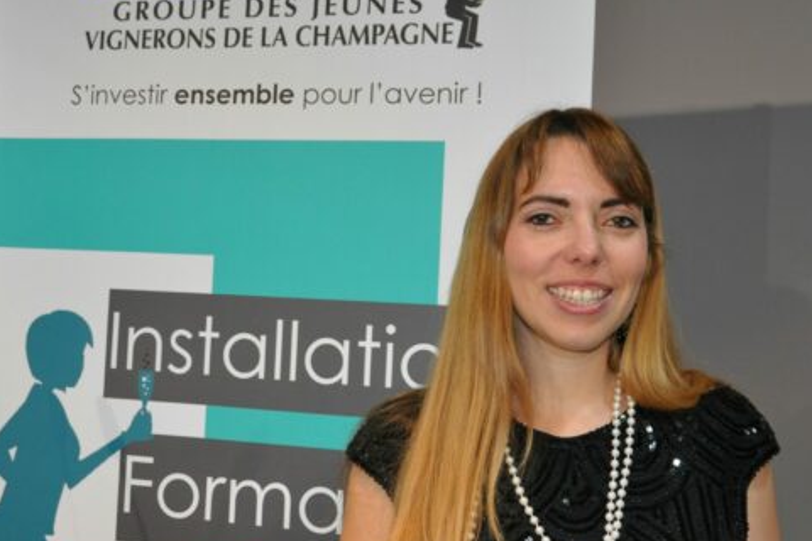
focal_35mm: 45
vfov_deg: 29.9
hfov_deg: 43.5
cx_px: 472
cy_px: 247
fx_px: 1015
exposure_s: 1/60
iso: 800
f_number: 3.8
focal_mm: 24
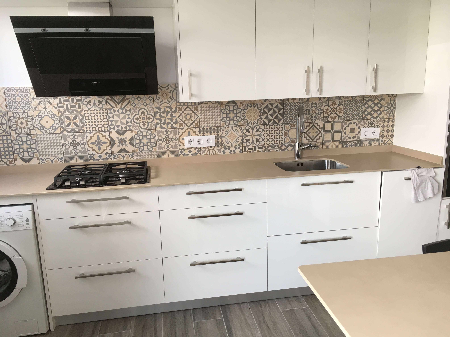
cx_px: 225
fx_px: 377
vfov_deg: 48.2
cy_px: 168
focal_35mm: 29
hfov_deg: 61.7
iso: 25
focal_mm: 4.15
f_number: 2.2
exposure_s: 1/33
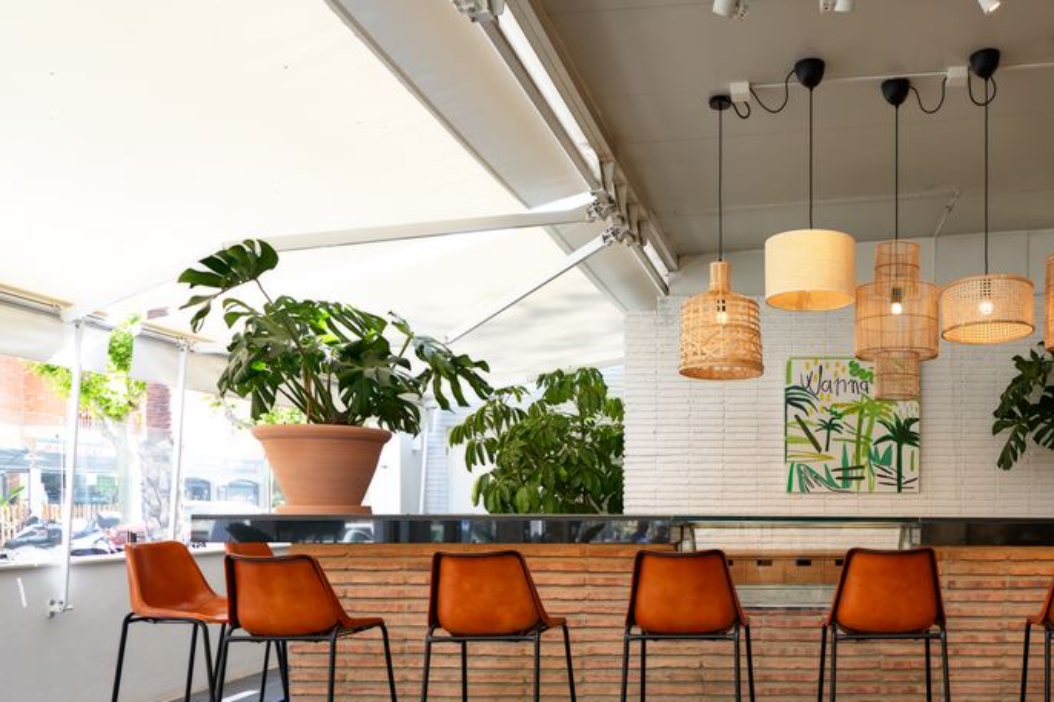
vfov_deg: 45.0
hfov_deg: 61.6
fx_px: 820
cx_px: 799
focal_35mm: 28
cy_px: 513
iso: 200
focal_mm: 16
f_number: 8
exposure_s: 1/25
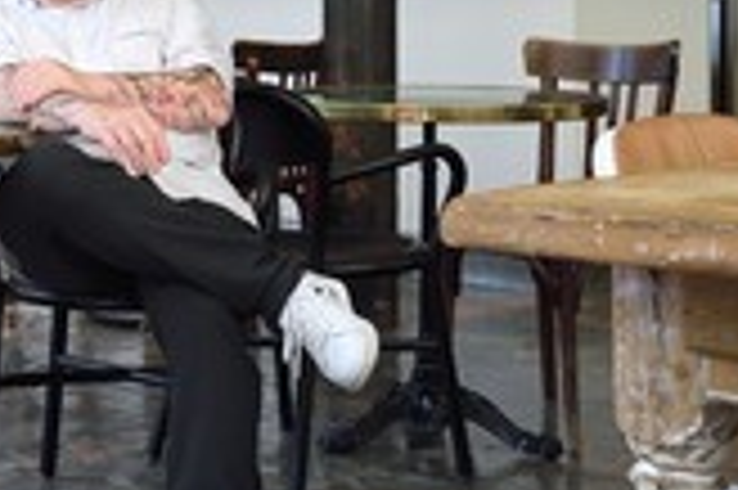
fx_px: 1782
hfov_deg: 21.8
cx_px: -135
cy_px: 99
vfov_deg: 15.6
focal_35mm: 87
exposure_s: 1/125
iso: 800
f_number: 5.6
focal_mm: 34
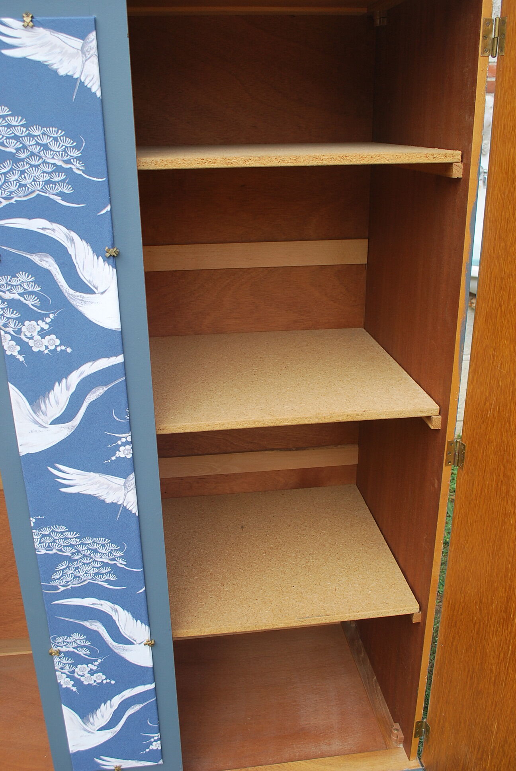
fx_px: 707
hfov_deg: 40.1
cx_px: 258
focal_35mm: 33
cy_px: 386
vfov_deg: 57.2
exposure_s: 1/125
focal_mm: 22
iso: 200
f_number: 5.6
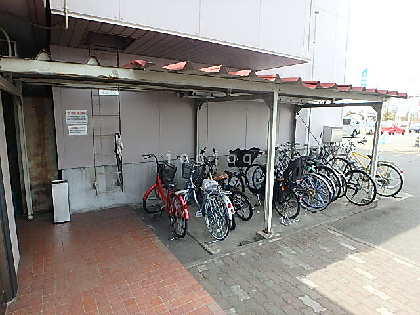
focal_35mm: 21
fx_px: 255
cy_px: 158
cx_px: 210
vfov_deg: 63.4
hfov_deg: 79.0
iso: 160
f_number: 3.5
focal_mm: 3.7
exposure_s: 1/250
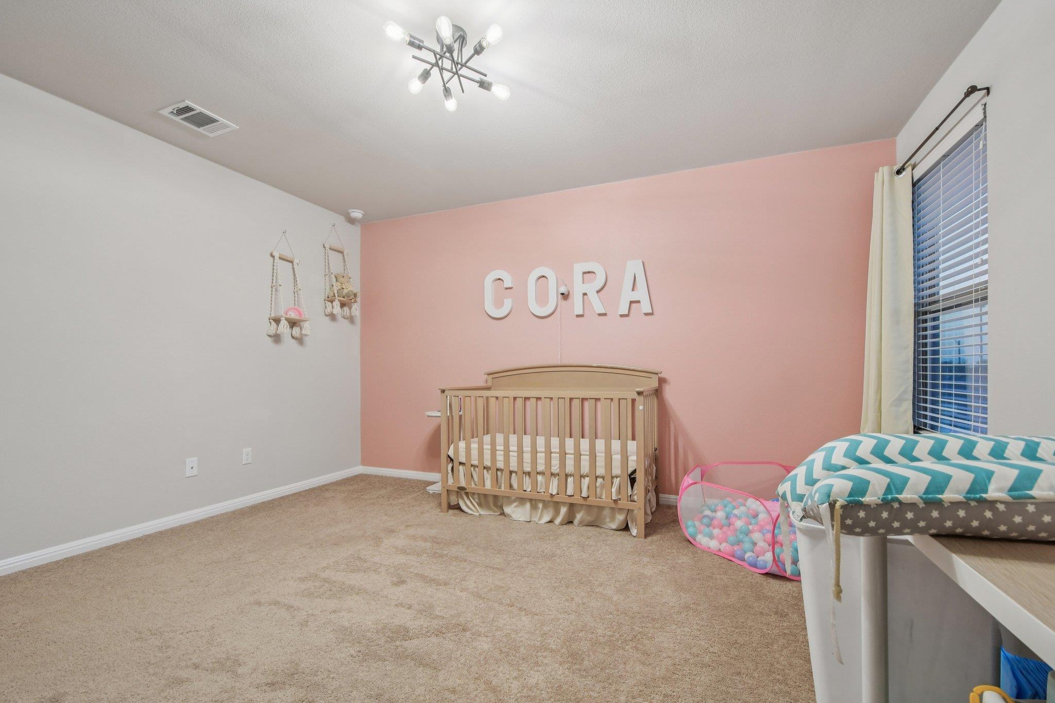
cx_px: 528
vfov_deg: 77.3
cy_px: 352
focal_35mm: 15
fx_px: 440
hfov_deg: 100.4
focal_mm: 10
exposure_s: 1/8
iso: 400
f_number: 8
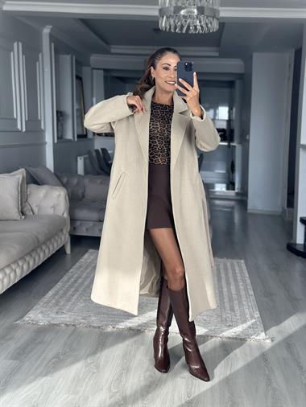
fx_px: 565
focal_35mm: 48
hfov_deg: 30.3
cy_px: 204
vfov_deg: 39.6
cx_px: 153
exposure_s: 1/171
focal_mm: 6.86
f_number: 1.78
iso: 100
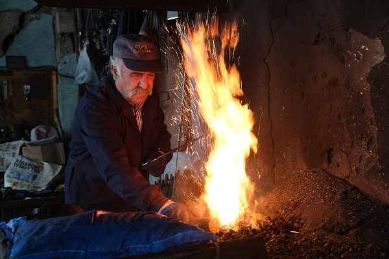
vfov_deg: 28.6
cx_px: 194
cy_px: 130
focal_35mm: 47
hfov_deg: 41.9
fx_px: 508
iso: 1000
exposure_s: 1/60
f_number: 4.5
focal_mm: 31.5
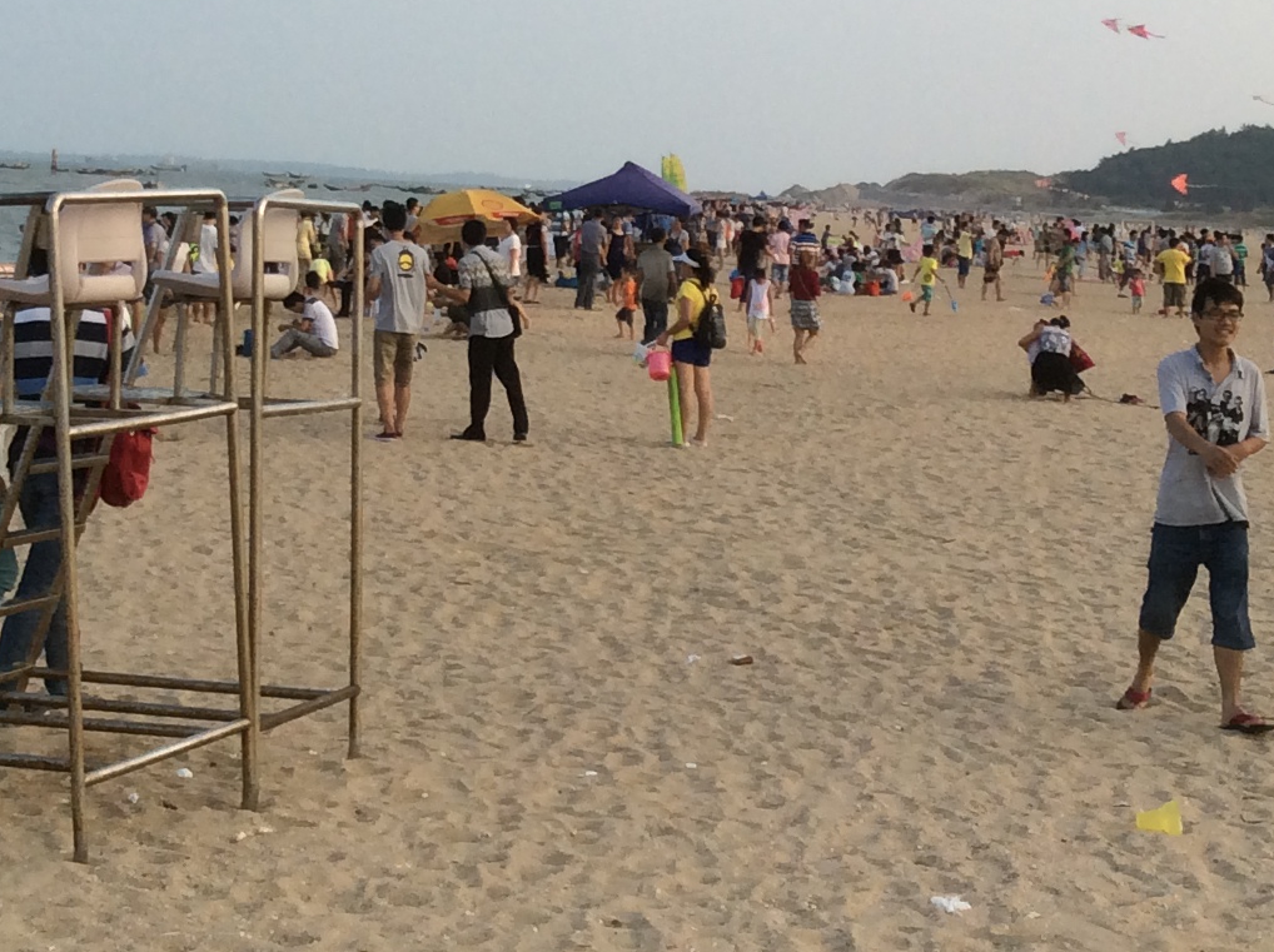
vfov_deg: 17.3
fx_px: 3088
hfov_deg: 23.3
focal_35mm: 84
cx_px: 571
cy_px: 151
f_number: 2.4
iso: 32
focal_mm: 3.3
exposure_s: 1/643
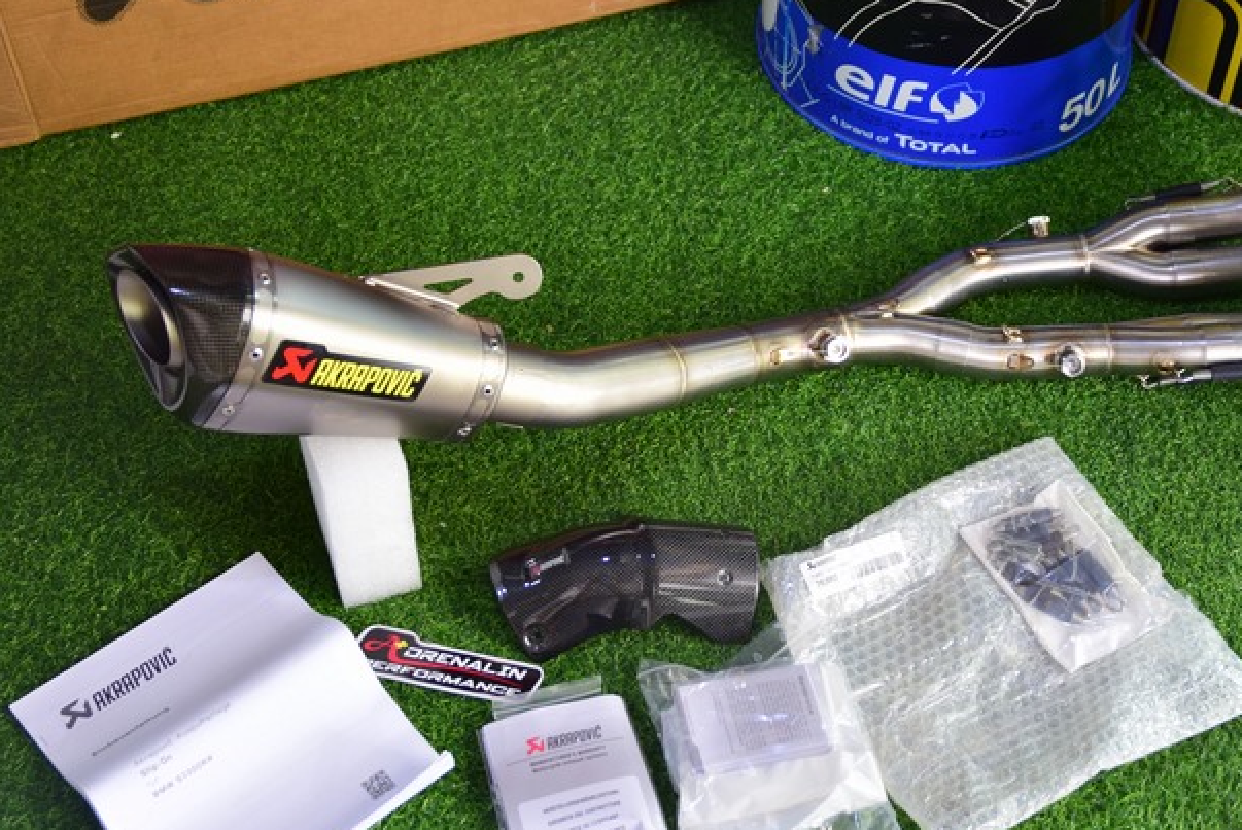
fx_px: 2129
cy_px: 341
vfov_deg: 22.0
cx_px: 754
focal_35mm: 62
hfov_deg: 32.4
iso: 800
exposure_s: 1/50
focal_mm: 31
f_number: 3.3
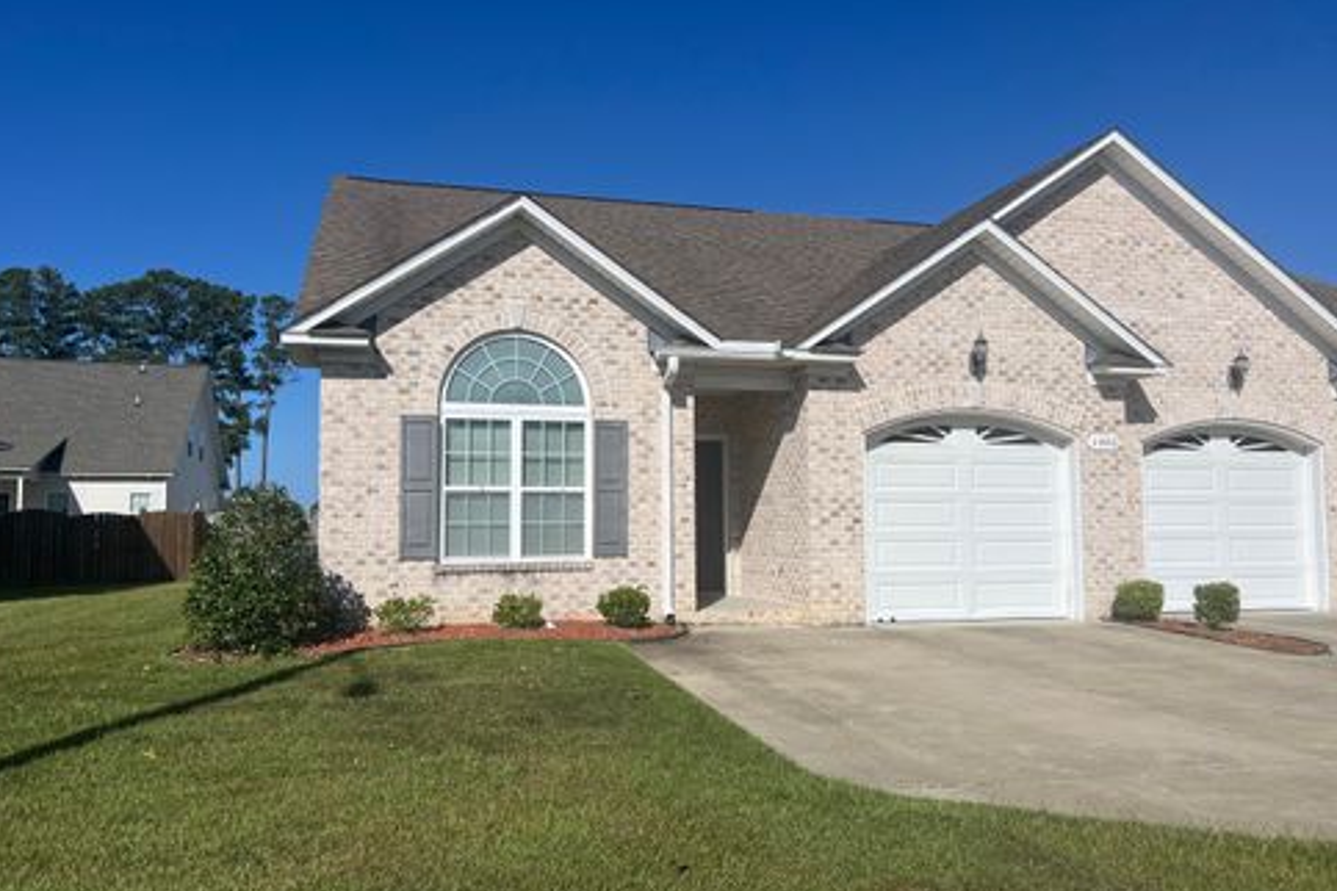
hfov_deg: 65.5
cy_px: 455
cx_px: 659
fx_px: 1040
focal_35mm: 28
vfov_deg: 46.4
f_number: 1.5
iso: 50
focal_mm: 5.7
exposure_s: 1/10309
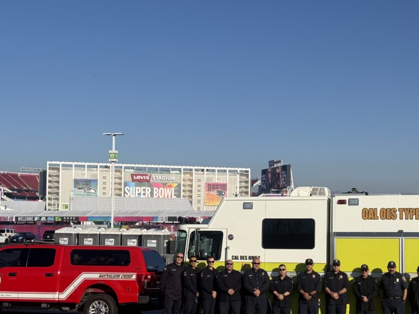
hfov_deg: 29.8
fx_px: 787
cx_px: 238
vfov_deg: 22.5
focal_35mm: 65
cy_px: 197
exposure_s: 1/9901
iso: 64
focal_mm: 6.76
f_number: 1.78
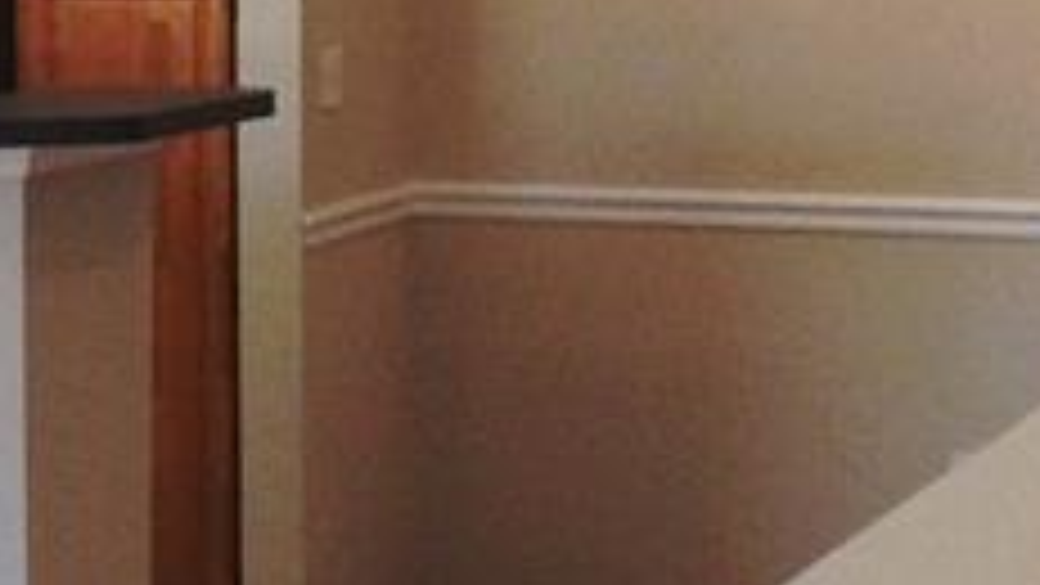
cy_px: -22
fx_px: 4661
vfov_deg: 7.2
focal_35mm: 169
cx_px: 18
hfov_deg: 12.6
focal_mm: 4.28
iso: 64
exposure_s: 1/60
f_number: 2.4
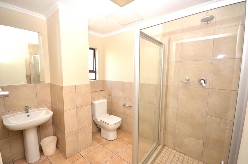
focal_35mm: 15
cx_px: 124
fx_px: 103
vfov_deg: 77.1
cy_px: 82
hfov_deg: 100.5
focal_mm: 10
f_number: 5
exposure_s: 1/60
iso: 280
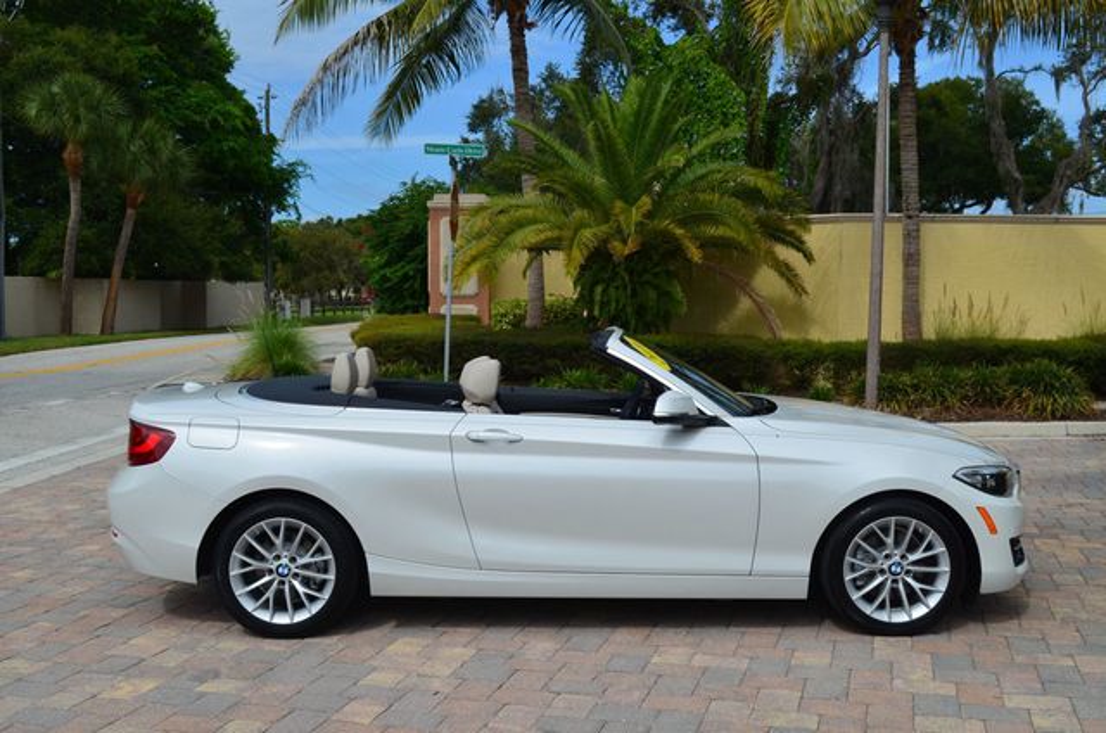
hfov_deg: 49.6
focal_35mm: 39
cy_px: 366
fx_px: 1196
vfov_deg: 34.1
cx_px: 553
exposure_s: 1/160
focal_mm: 26
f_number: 11
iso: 100
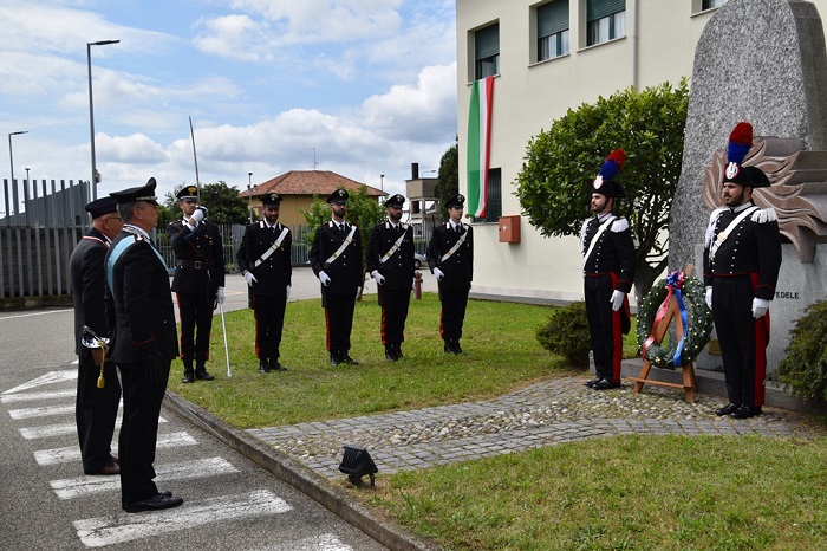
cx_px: 414
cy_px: 276
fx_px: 930
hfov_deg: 47.9
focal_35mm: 40
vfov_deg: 33.0
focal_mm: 27
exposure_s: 1/200
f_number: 10
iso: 100
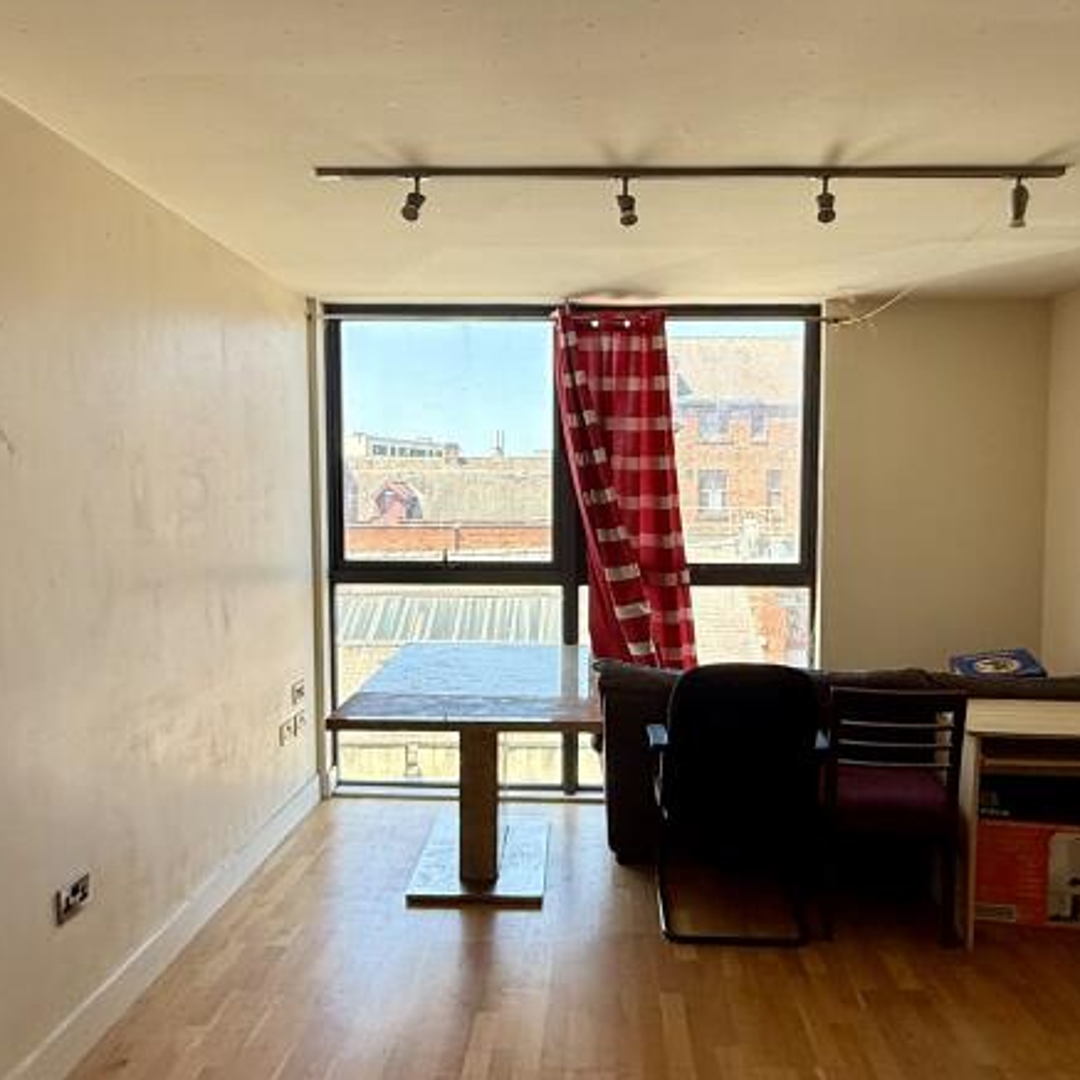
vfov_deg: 55.6
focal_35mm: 29
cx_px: 581
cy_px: 568
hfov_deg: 55.6
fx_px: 1024
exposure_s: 1/187
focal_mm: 2.22
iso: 50
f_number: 2.2
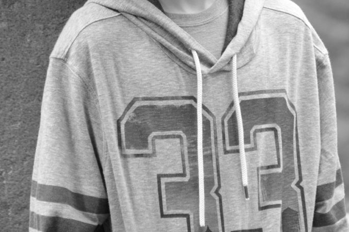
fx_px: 3742
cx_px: 174
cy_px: -10
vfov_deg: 3.6
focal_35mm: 386
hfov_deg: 5.3
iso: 1600
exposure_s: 1/500
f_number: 5.6
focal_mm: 170
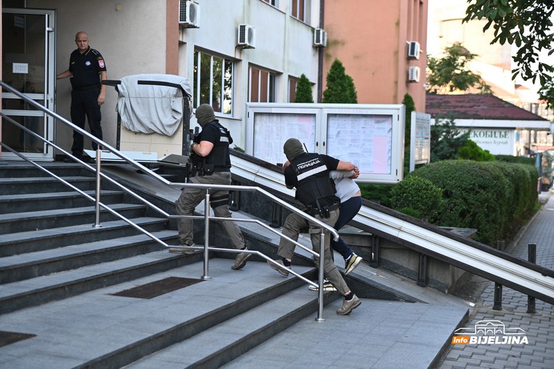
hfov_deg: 32.4
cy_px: 184
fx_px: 954
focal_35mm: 62
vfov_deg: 21.9
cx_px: 277
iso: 640
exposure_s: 1/1000
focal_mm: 62
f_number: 2.8
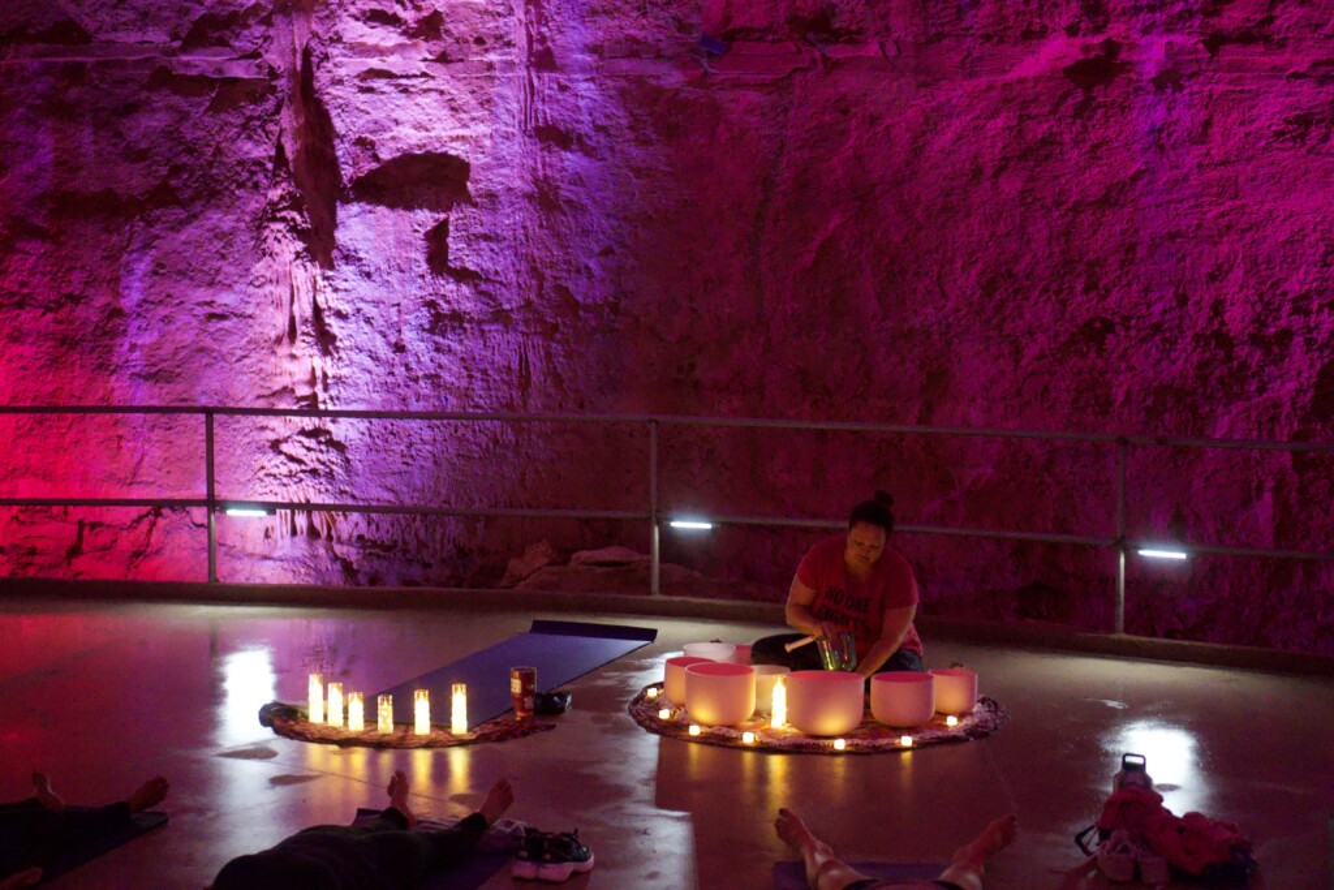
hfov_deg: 38.2
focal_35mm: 52
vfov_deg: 26.0
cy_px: 445
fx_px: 1927
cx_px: 667
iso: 12800
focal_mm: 35
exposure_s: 1/160
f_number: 2
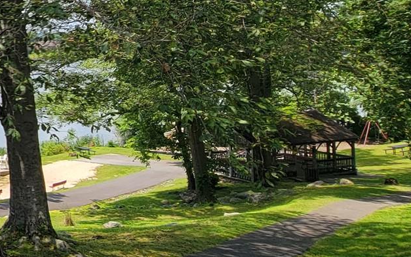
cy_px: 42
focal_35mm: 45
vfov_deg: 27.9
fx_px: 504
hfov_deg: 31.3
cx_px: -154
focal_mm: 2.2
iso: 50
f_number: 2.2
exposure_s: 1/1016
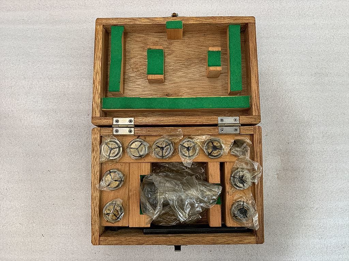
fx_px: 262
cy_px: 130
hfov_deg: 67.3
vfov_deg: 53.1
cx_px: 174
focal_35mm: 26
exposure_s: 1/108
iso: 100
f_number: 1.8
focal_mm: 4.25
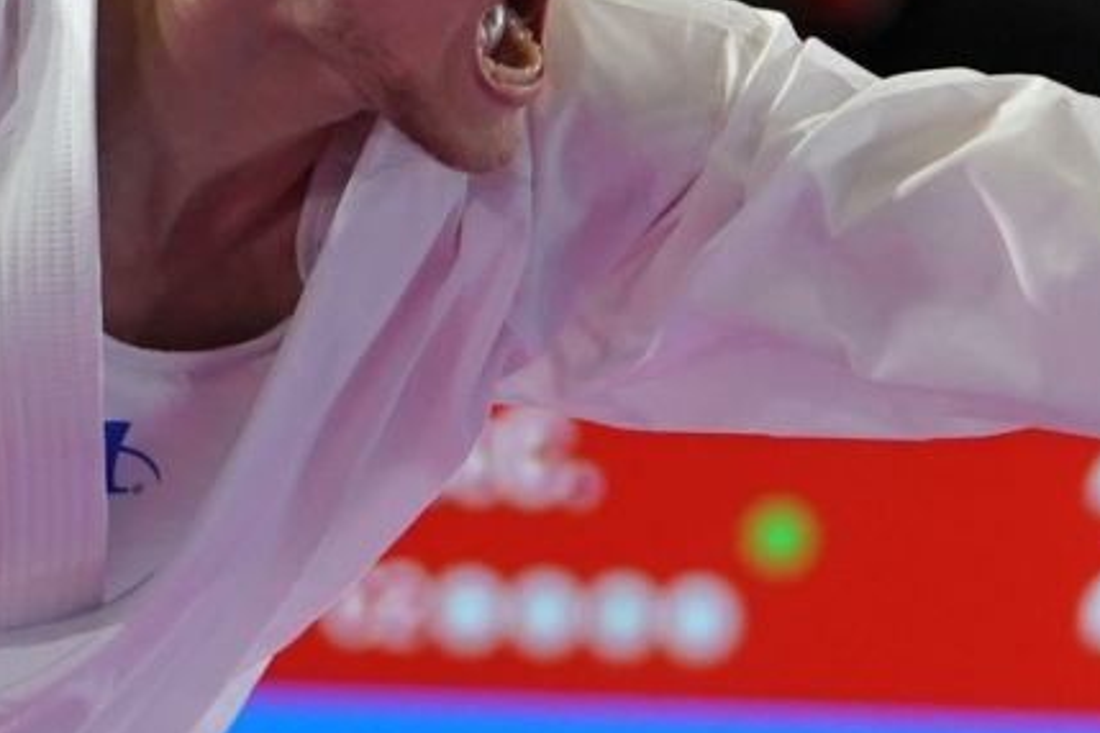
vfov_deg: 1.3
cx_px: 615
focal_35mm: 1070
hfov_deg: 1.9
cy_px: 274
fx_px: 32692
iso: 1000
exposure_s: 1/1000
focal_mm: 170
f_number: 2.8
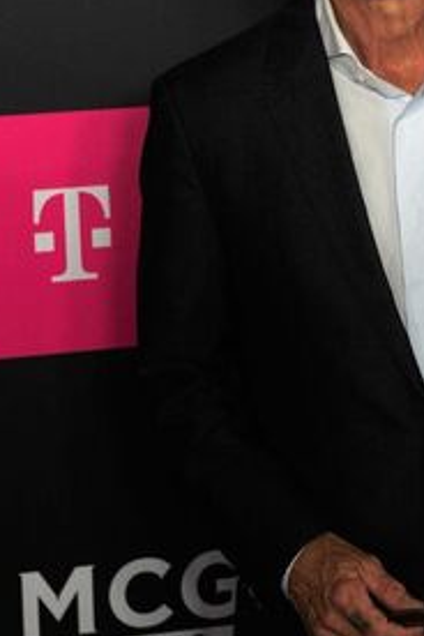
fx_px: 2508
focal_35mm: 142
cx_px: 356
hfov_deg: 9.6
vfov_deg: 14.4
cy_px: 249
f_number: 5.6
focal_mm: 70
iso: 640
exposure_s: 1/250
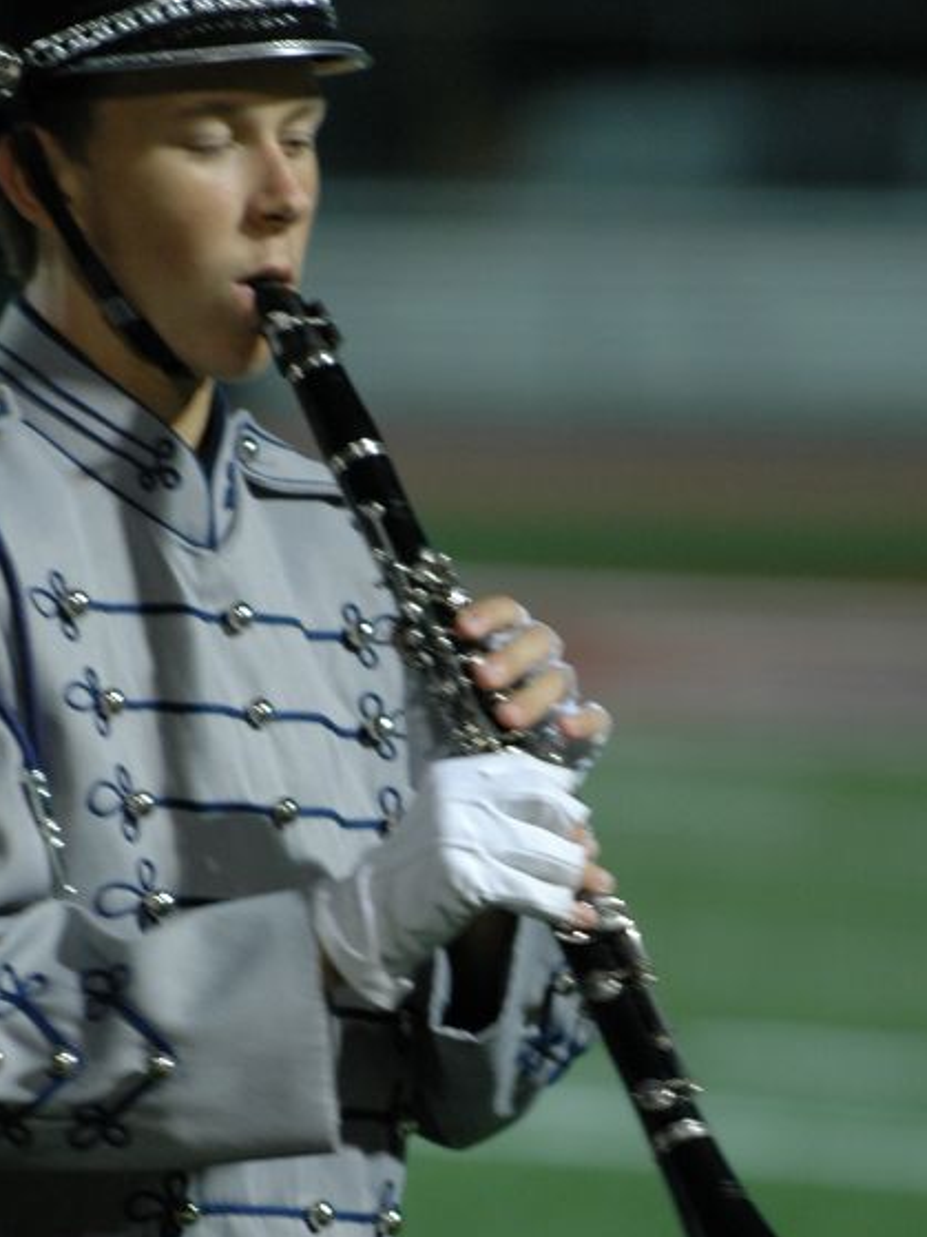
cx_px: 381
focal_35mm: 528
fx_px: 18860
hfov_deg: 2.8
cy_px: 936
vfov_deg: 3.8
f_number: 2.8
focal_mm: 200
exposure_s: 1/60
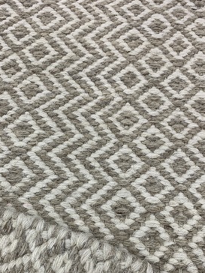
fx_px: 284
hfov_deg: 39.6
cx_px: 89
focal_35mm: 36
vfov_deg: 50.5
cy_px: 179
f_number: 1.8
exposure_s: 1/100
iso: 50
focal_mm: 4.25
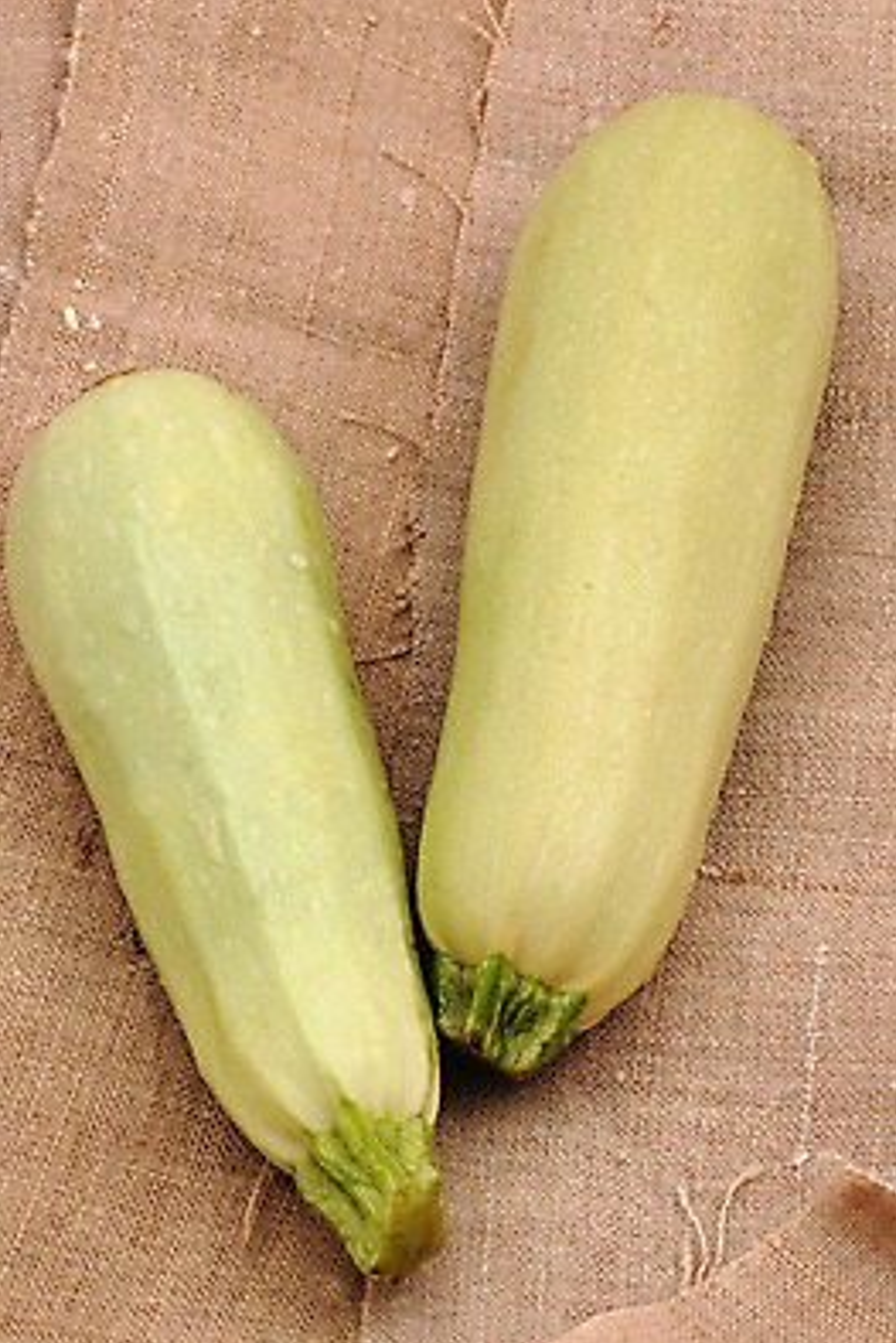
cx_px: 450
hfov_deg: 10.0
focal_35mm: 137
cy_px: 675
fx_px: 5110
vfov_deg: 15.0
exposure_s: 1/60
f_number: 18
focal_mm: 90
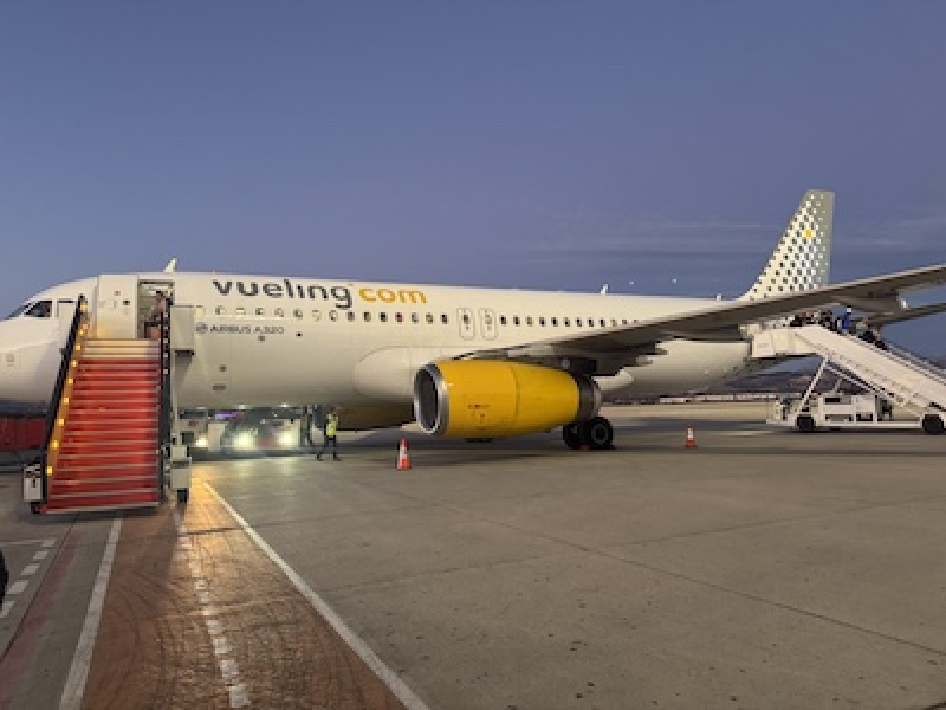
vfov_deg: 56.8
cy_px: 355
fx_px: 656
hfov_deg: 71.6
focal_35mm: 24
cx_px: 473
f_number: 1.78
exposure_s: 1/50
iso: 250
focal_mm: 6.76
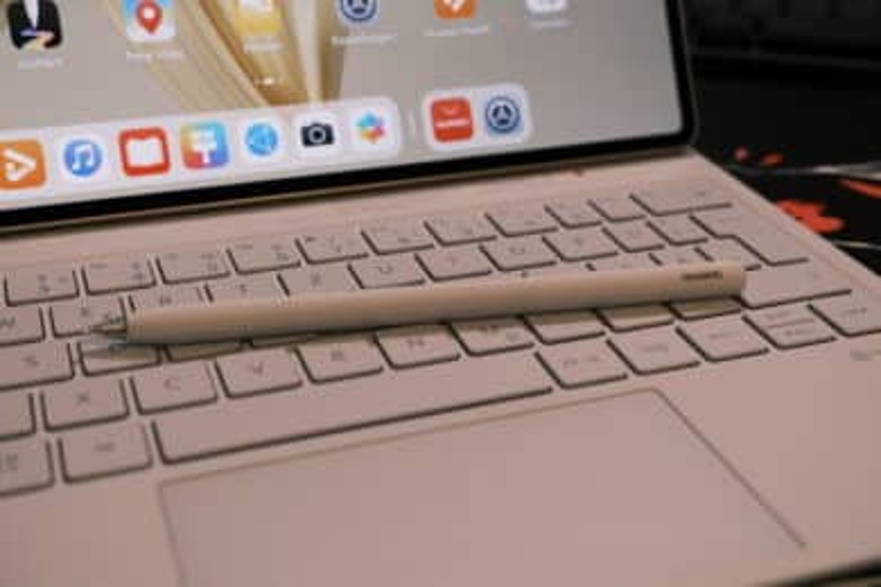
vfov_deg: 29.2
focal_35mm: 46
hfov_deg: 42.7
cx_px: 440
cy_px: 294
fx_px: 1126
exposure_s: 1/100
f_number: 4.5
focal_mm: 30.5
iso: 500
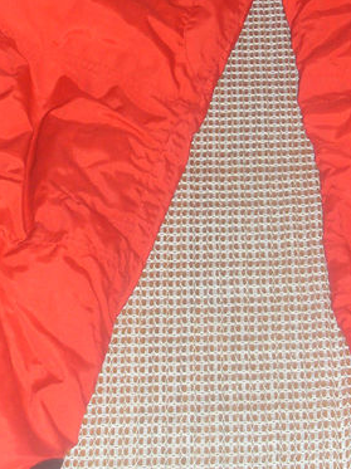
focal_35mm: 102
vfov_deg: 19.1
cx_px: 228
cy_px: 84
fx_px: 1381
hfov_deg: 14.5
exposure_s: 1/45
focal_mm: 6.3
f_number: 3
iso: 100
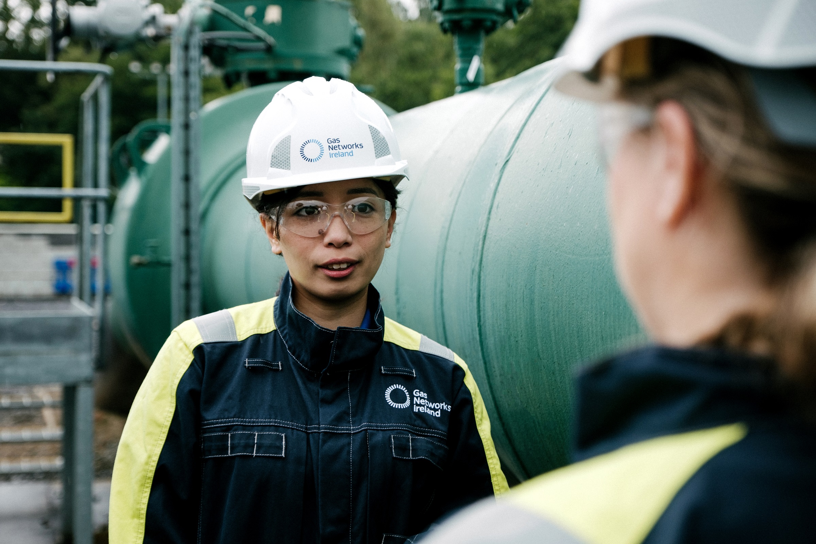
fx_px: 1315
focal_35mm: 58
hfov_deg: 34.5
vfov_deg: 23.4
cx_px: 408
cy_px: 272
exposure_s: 1/400
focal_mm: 38.8
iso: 400
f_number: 2.8
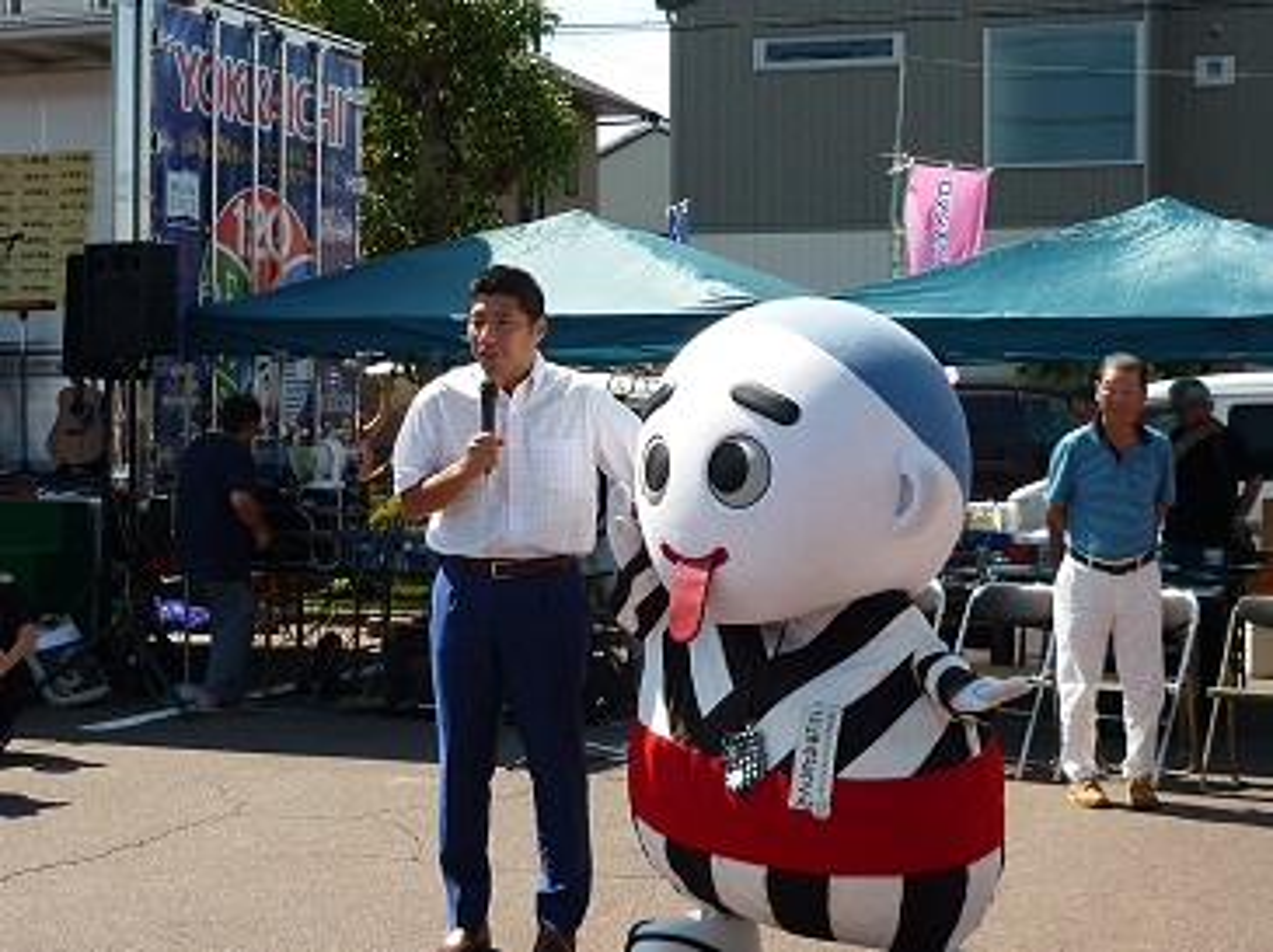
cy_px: 476
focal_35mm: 64
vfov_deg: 22.9
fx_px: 2351
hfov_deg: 30.3
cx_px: 636
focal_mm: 5.9
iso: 80
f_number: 2.9
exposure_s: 1/1000
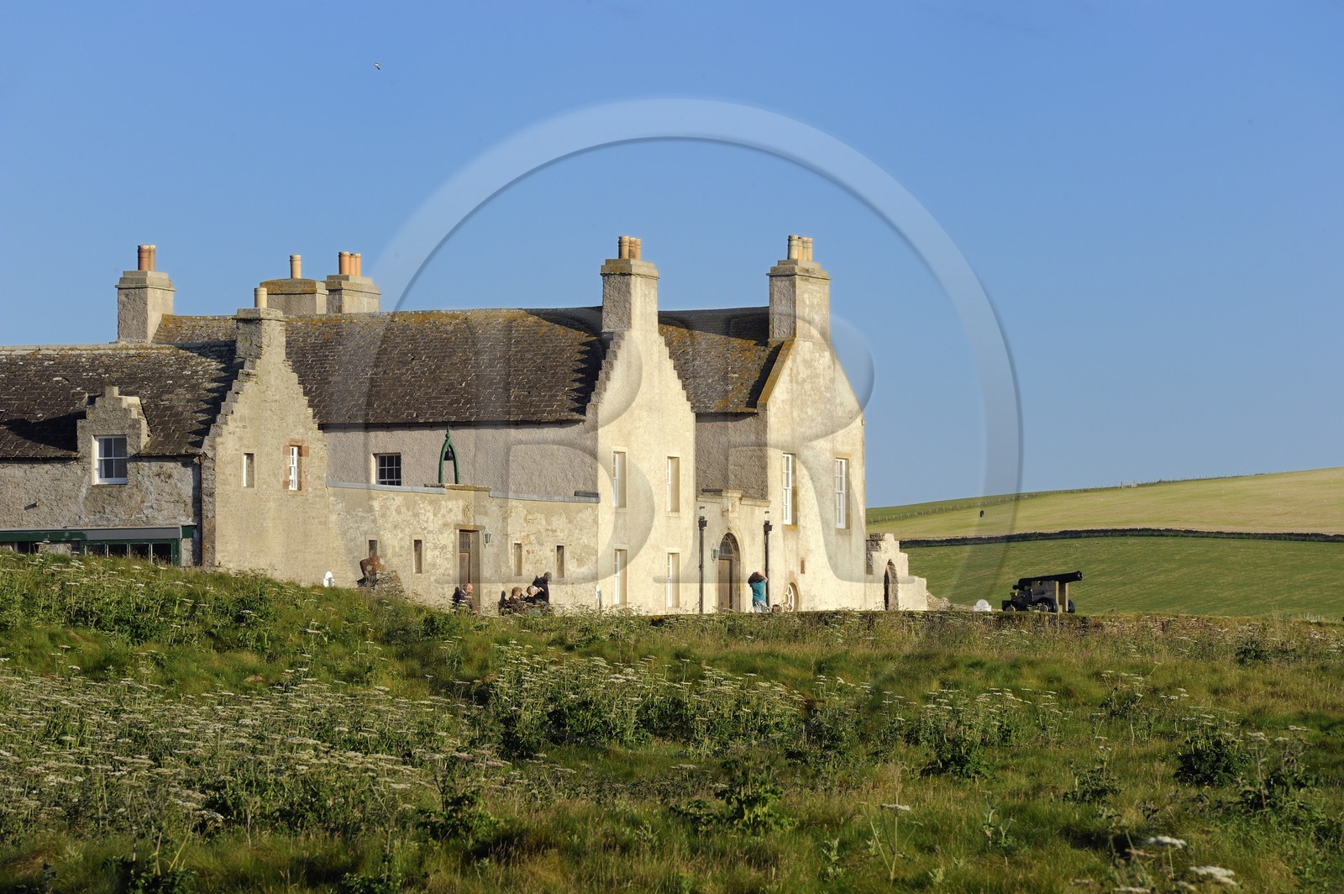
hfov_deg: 10.3
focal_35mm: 200
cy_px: 447
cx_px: 672
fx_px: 7460
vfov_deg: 6.9
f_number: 14
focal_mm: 200
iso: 400
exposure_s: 1/250
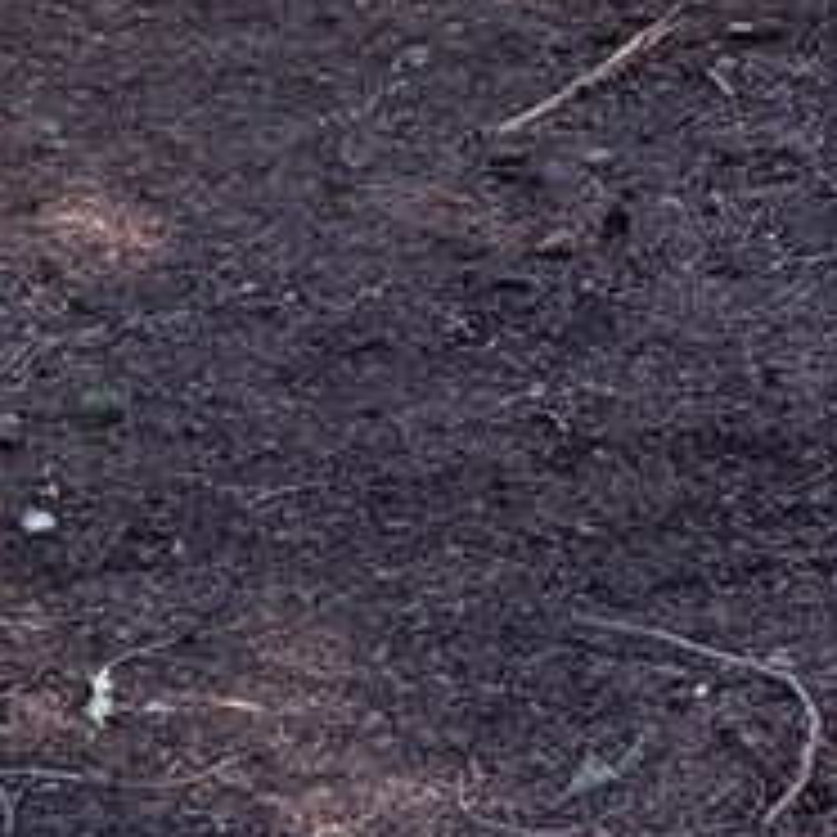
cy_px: -770
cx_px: 482
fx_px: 4869
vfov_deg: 9.3
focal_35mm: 178
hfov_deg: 9.8
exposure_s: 1/99
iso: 125
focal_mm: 5.96
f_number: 1.6
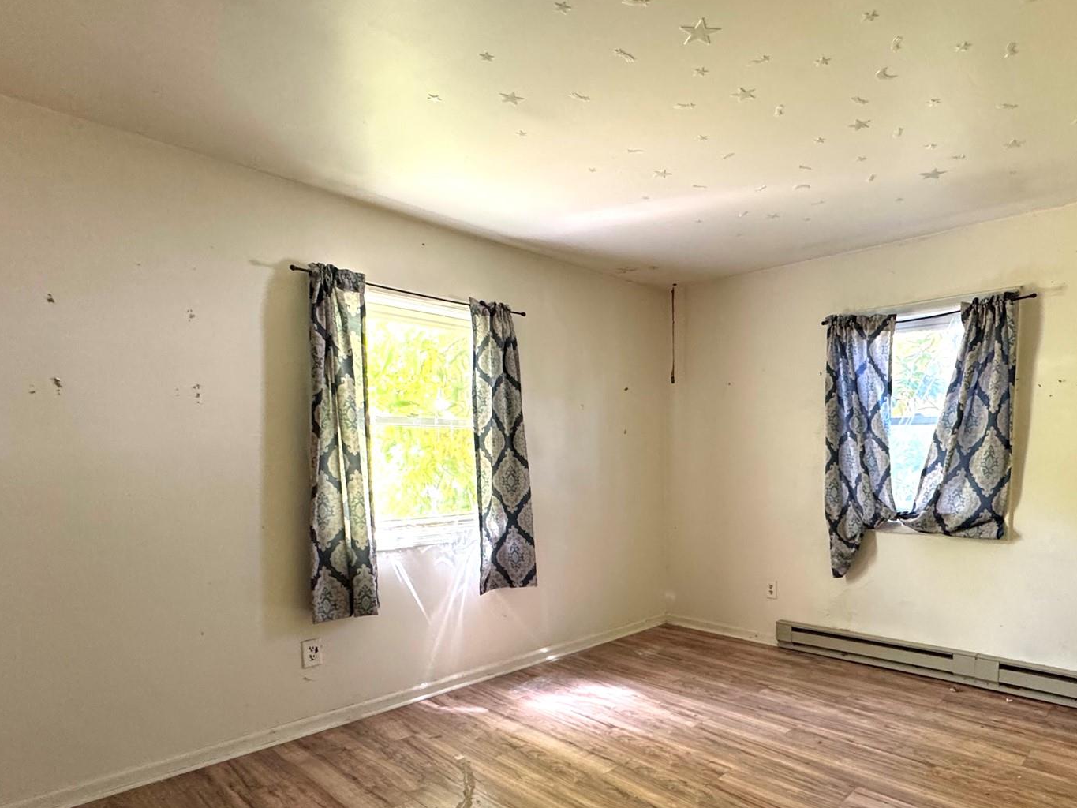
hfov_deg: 77.7
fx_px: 653
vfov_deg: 62.2
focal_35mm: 21
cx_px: 666
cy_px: 526
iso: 400
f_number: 2.2
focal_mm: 2.22
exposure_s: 1/60
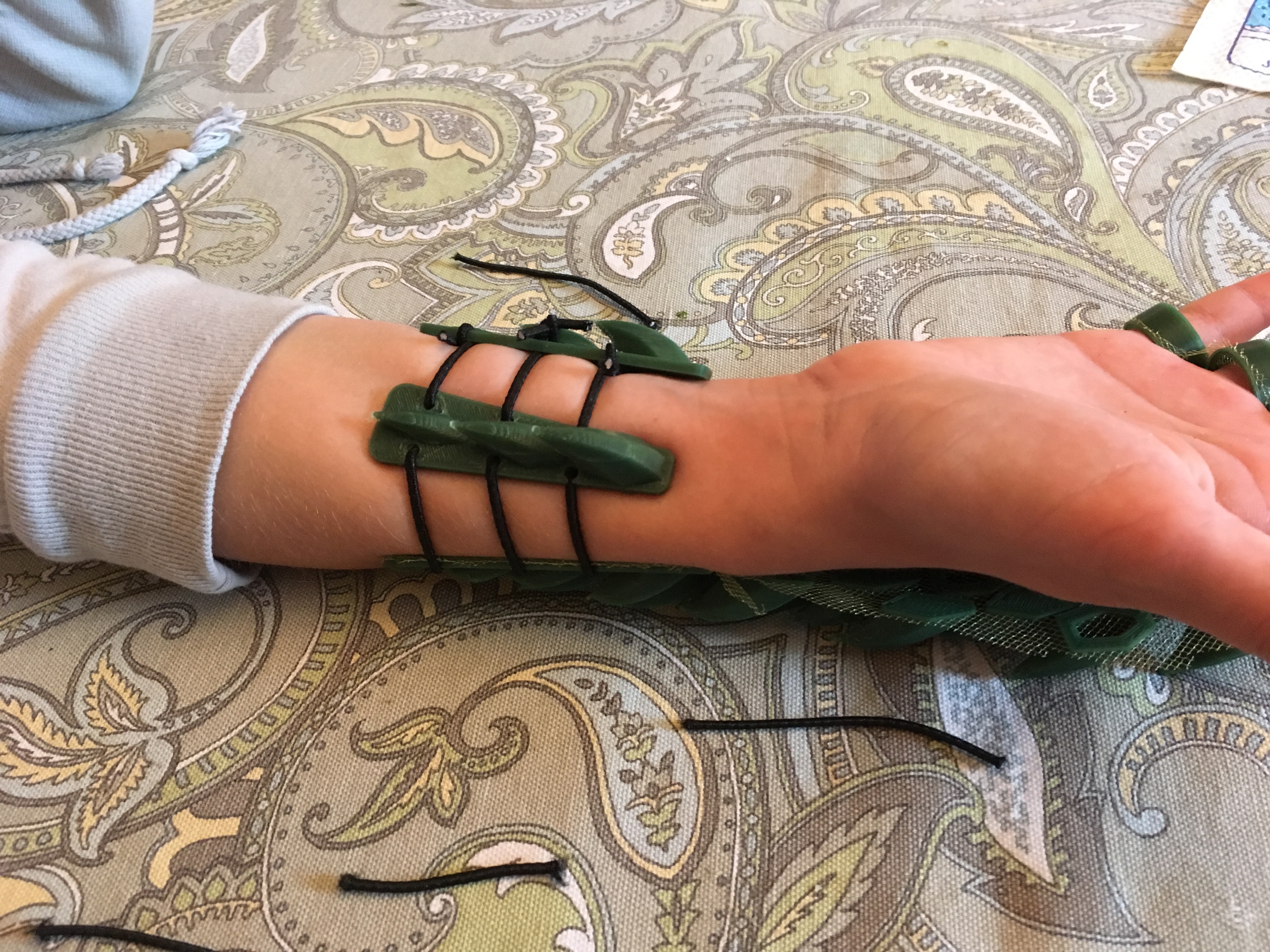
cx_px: 635
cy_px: 476
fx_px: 1064
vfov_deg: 48.2
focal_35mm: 29
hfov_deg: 61.7
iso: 200
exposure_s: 1/15
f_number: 2.2
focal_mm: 4.15
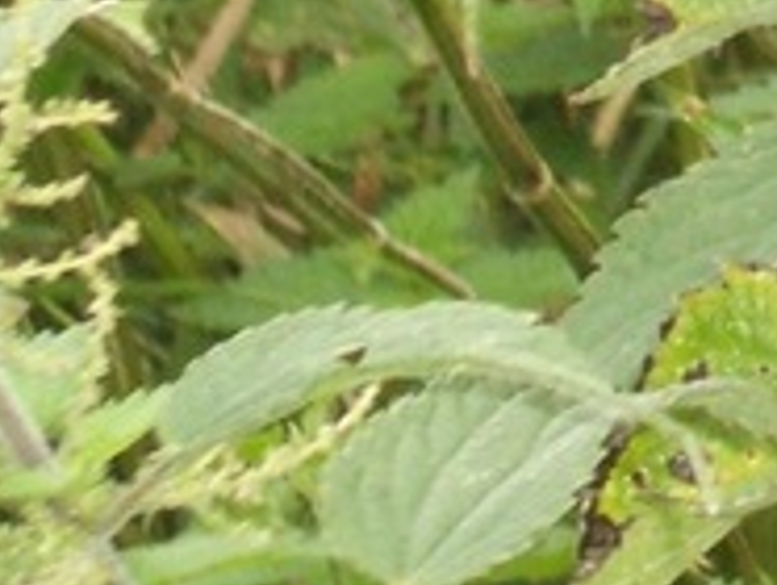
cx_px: 1821
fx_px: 9147
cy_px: -978
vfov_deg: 3.6
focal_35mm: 407
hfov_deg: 4.7
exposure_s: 1/125
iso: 200
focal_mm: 12.2
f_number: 3.9
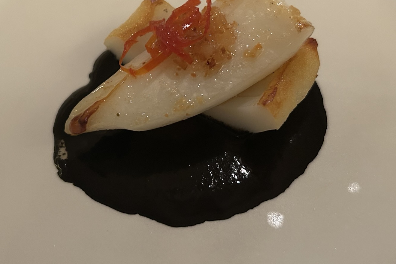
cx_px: 177
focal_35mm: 41
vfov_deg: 32.6
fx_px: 451
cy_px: 112
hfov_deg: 47.3
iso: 500
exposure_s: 1/33
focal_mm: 5.7
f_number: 1.5
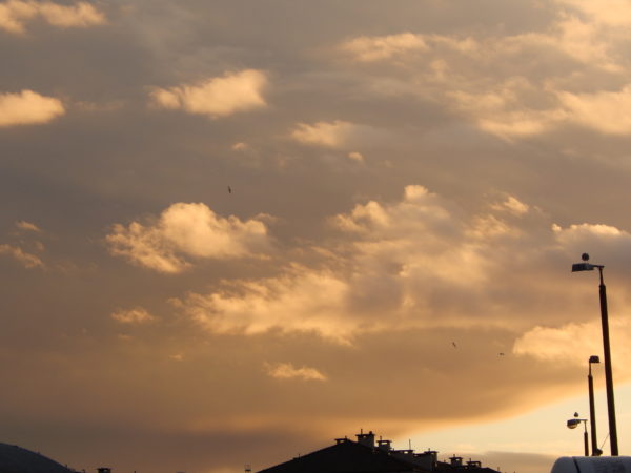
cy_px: 236
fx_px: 2953
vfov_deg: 9.2
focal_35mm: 162
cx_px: 316
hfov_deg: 12.2
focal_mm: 28.7
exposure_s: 1/320
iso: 125
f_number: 5.1
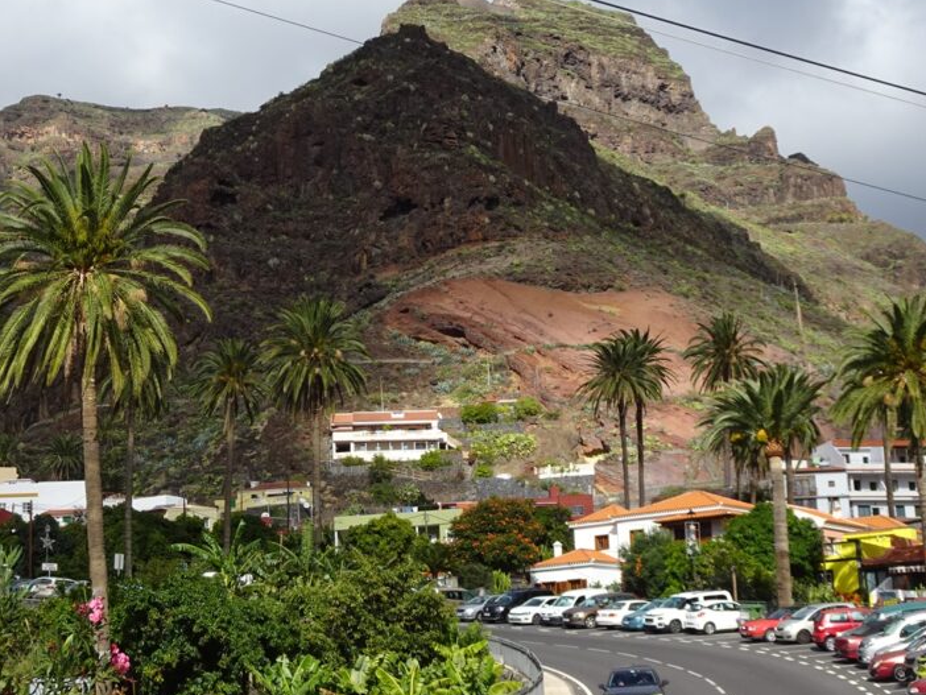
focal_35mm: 70
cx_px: 335
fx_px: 1873
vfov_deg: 21.0
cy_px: 260
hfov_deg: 27.7
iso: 80
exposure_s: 1/640
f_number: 4.5
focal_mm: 7.79
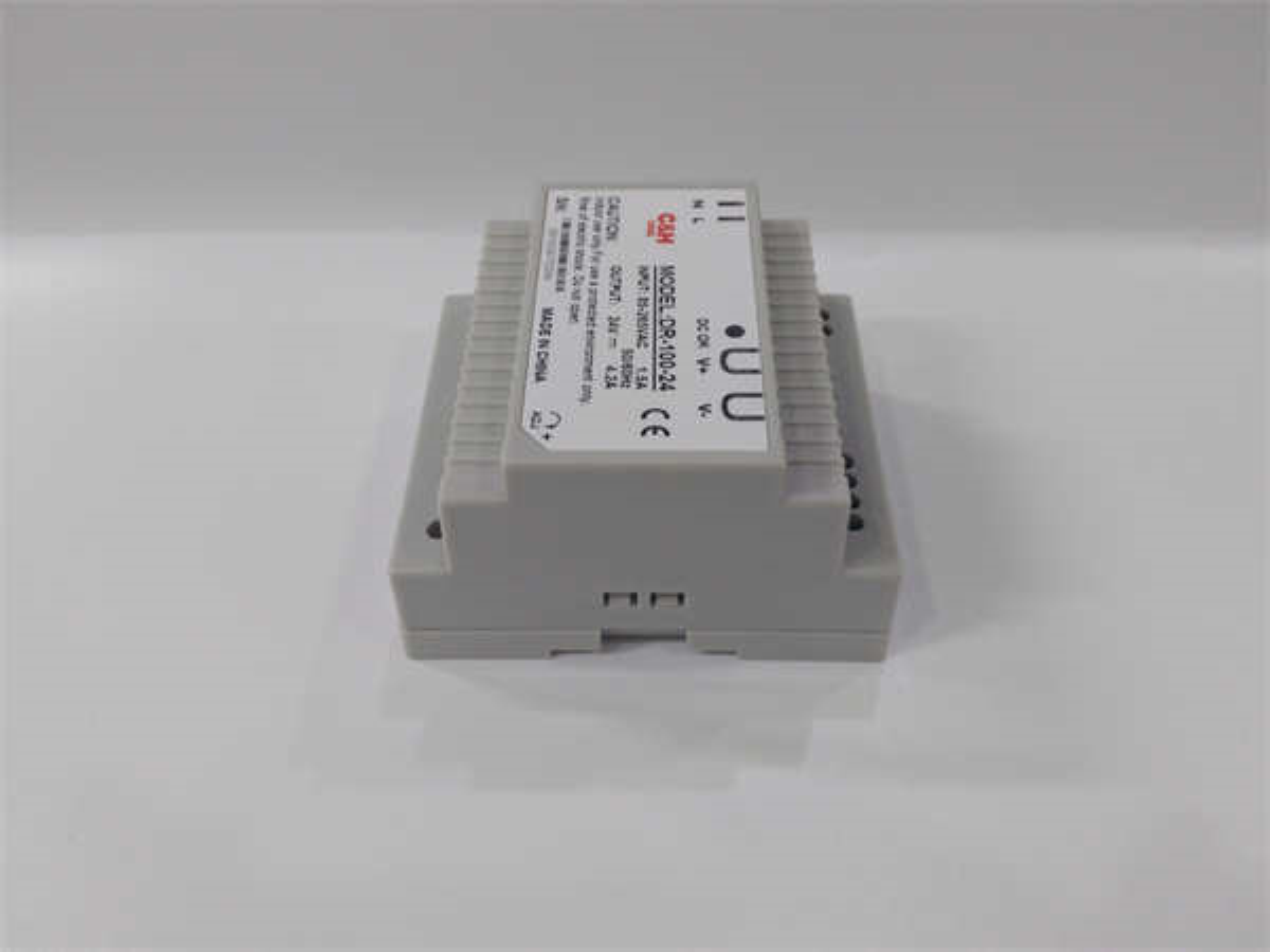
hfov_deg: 65.3
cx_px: 635
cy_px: 476
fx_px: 991
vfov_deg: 51.4
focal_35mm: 27
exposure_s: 1/33
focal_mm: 3.79
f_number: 2
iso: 162
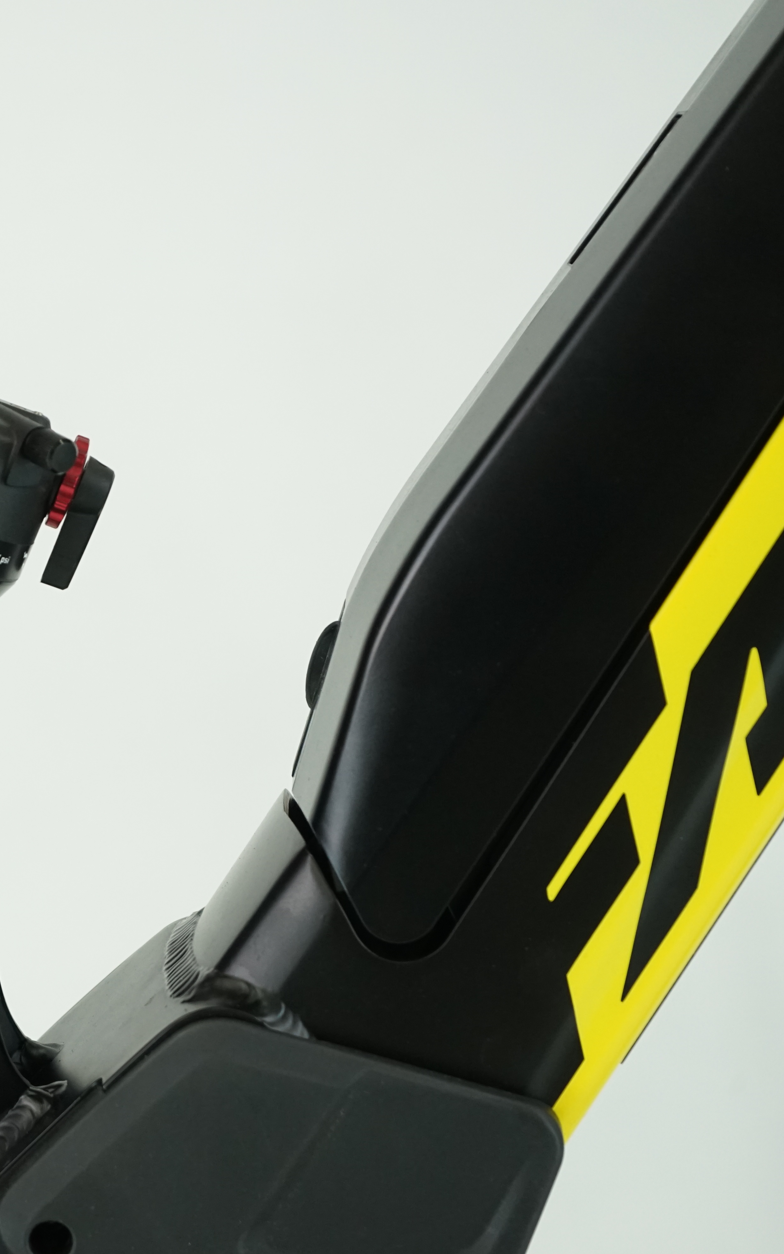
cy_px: 631
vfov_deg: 19.3
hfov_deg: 11.9
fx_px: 3692
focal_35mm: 108
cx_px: -106
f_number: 6.3
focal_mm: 70
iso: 1600
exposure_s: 1/200
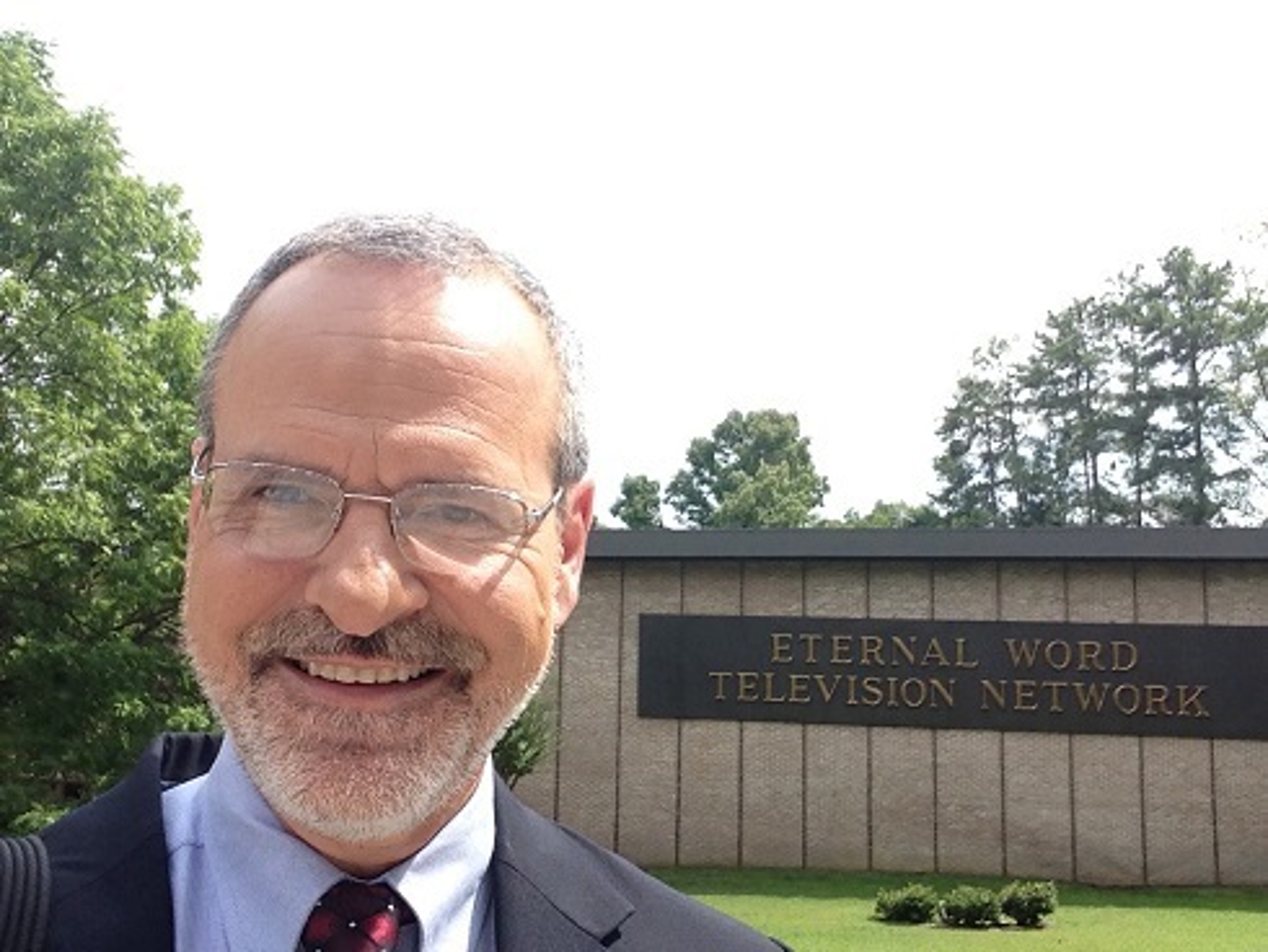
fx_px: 1283
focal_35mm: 35
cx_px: 634
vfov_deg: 40.7
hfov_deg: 52.6
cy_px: 476
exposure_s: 1/671
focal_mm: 2.18
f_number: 2.4
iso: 32
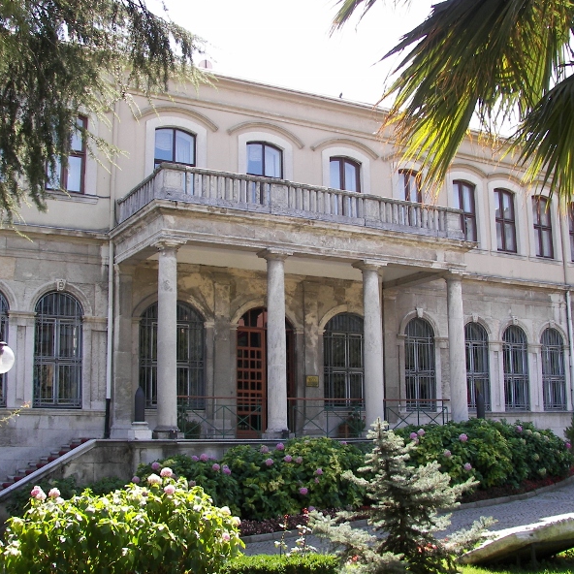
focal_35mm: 43
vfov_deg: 39.2
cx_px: 274
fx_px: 807
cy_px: 285
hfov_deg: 39.2
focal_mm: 6
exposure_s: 1/200
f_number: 2.8
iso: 50
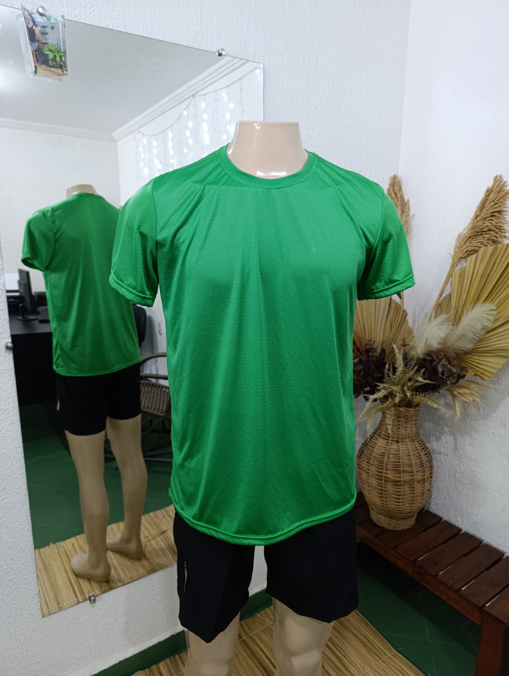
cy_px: 338
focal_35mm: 23
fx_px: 450
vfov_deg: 73.8
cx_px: 254
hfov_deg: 59.0
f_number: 1.6
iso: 1600
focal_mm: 6.14
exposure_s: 1/60
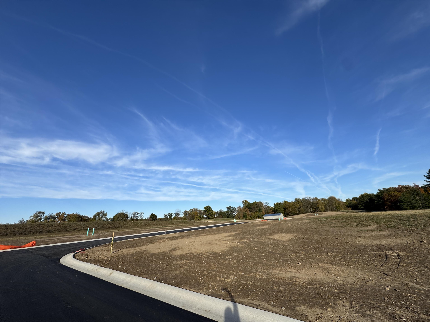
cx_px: 215
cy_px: 161
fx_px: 174
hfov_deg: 102.1
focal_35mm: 14
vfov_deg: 85.7
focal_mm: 2.22
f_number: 2.2
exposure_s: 1/2415
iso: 50
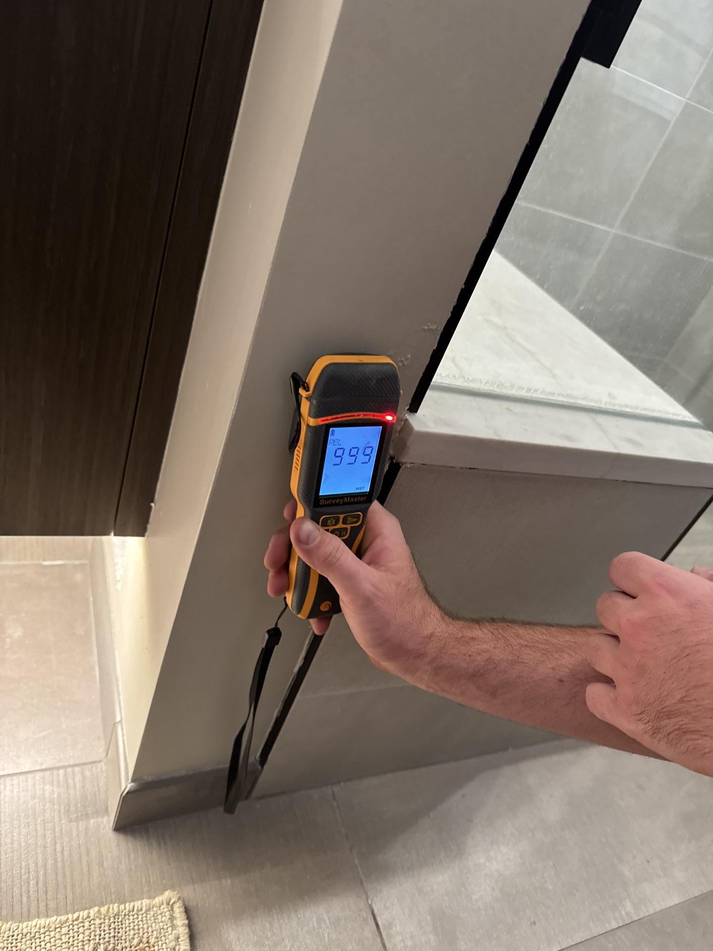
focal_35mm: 24
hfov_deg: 56.8
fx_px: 659
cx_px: 356
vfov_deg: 71.6
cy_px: 476
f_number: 1.78
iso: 400
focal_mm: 6.76
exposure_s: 1/60
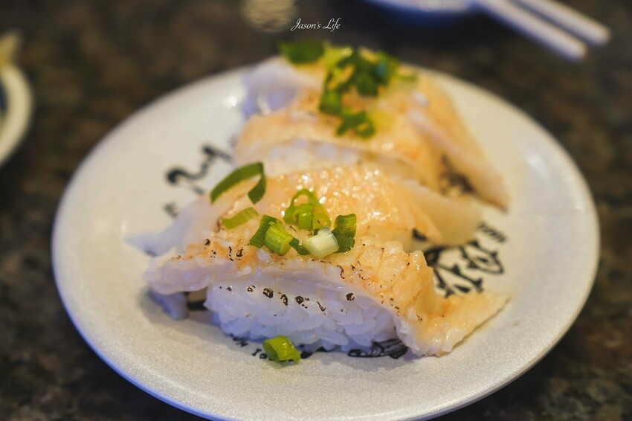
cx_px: 316
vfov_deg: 20.0
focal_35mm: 68
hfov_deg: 29.7
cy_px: 210
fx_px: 1193
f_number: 4.5
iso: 400
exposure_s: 1/80
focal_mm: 68
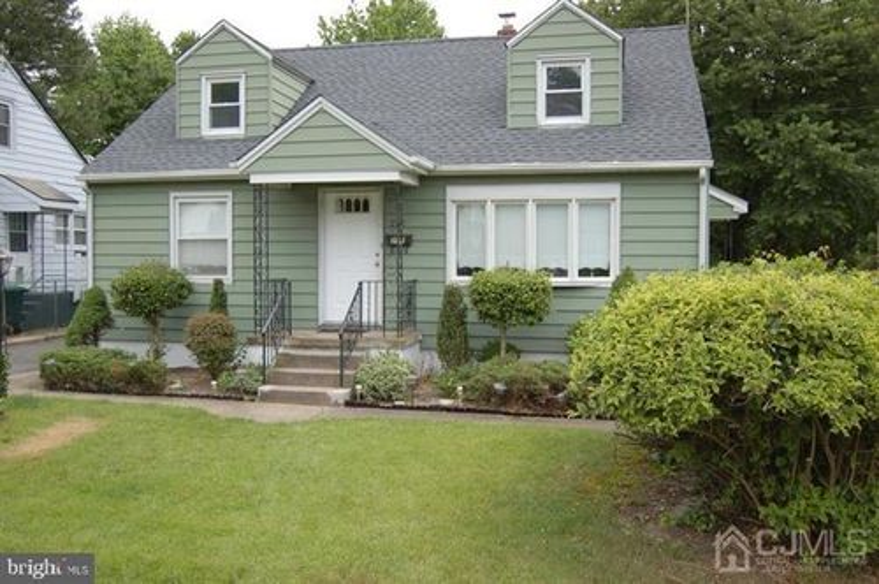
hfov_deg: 55.2
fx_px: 841
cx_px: 440
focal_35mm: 34
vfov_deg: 38.3
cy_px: 292
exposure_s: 1/800
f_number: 3.8
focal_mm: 23
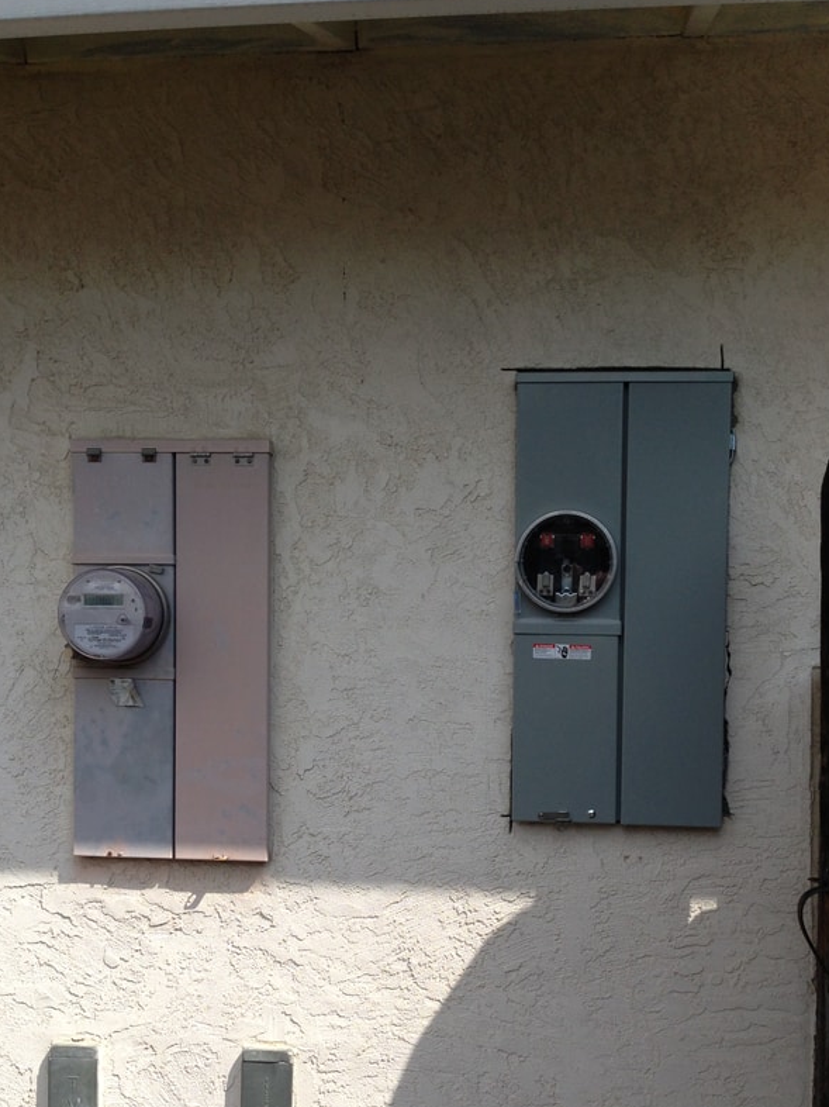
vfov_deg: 44.5
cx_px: 452
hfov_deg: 34.3
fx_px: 1342
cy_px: 683
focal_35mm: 42
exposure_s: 1/1748
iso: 64
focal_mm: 4.13
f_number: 2.4
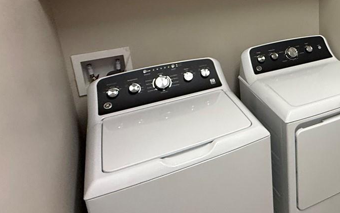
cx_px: 320
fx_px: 324
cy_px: 33
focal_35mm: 35
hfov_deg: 48.1
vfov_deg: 34.8
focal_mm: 2.22
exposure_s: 1/60
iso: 400
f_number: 2.2
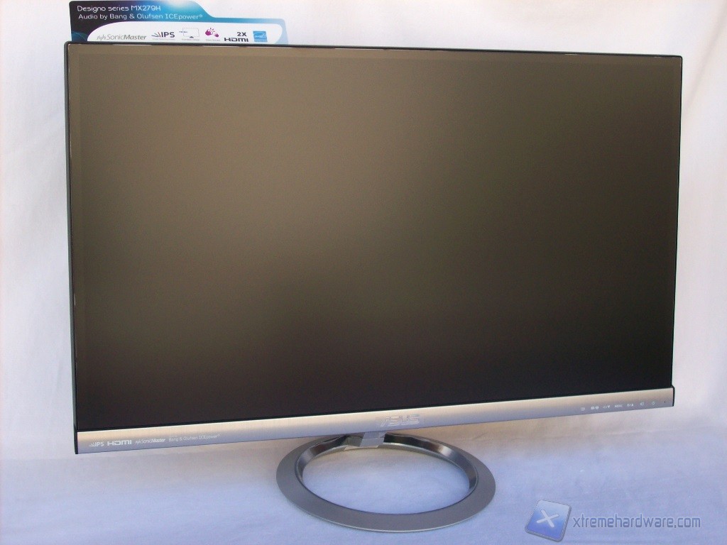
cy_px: 272
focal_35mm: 56
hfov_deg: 34.3
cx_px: 364
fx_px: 1176
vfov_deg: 26.1
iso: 80
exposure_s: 1/157
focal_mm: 9.4
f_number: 3.4
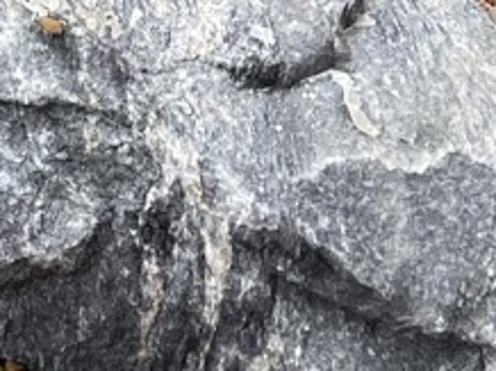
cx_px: -626
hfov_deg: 9.4
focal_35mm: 191
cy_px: -872
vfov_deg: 6.8
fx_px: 2734
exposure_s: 1/467
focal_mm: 4.2
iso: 32
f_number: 1.6
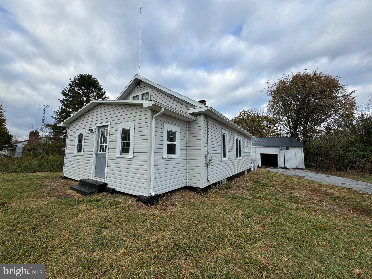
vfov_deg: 85.7
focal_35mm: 14
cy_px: 140
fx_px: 150
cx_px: 186
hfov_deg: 102.1
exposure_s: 1/681
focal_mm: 2.22
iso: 40
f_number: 2.2
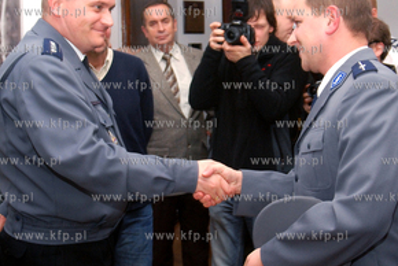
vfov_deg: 23.4
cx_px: 229
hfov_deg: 34.4
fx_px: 642
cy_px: 143
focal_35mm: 58
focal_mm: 28
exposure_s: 1/60
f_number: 5.6
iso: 1000
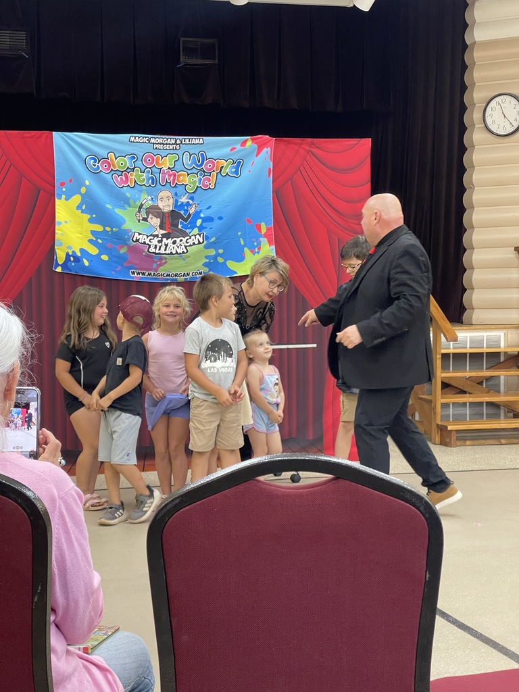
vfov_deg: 30.3
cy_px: 346
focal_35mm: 64
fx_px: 1279
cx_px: 260
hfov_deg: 22.9
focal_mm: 7.5
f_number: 2.2
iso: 320
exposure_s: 1/60
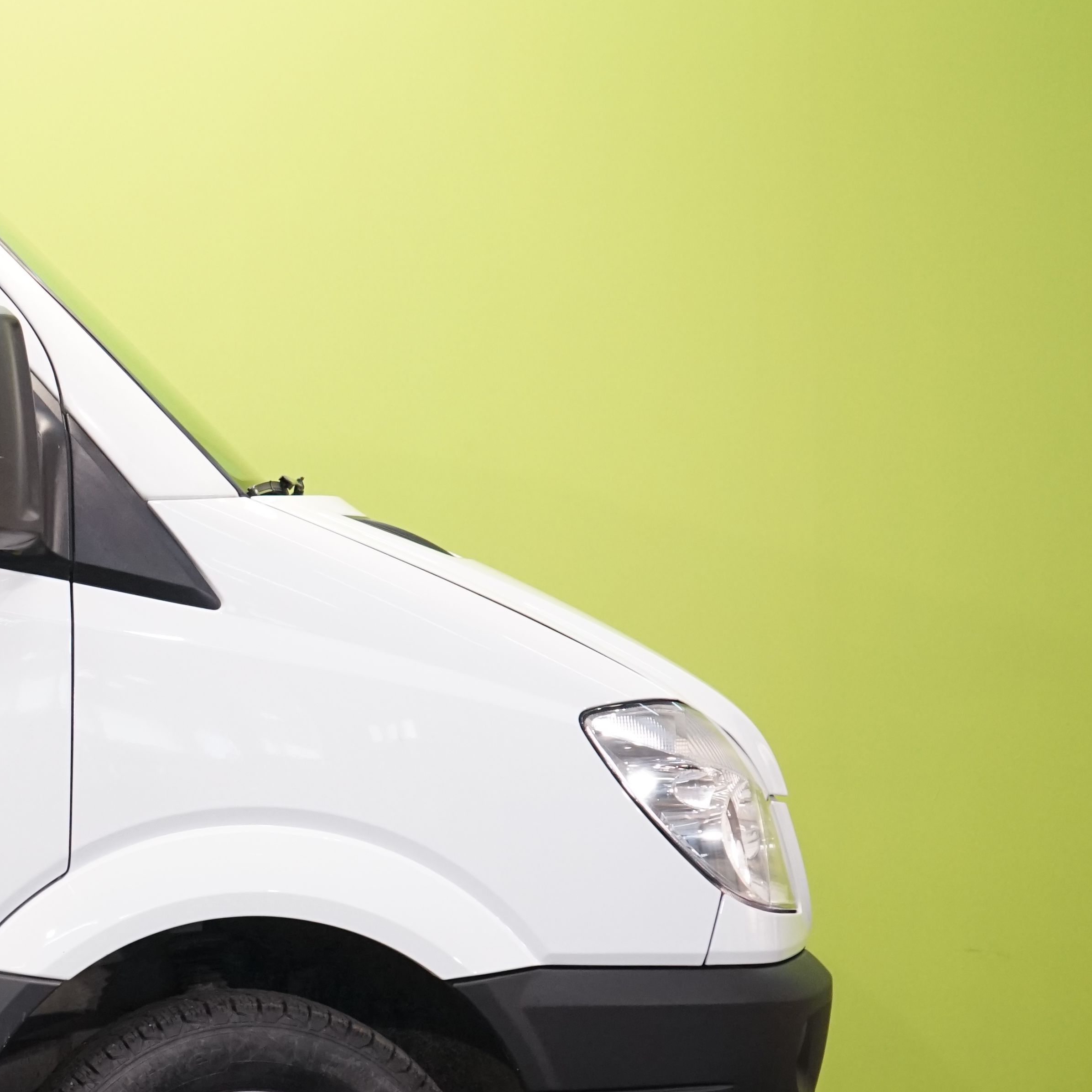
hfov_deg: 14.6
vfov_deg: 15.1
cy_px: 677
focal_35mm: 115
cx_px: -237
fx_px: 4104
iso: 2000
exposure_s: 1/125
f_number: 5.6
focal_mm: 54
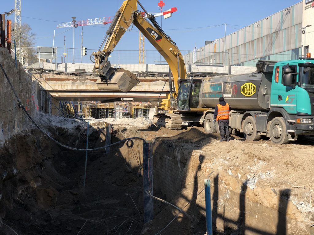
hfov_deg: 36.8
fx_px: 472
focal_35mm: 52
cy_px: 118
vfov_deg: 28.0
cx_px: 157
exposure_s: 1/827
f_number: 2.4
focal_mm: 6
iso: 16
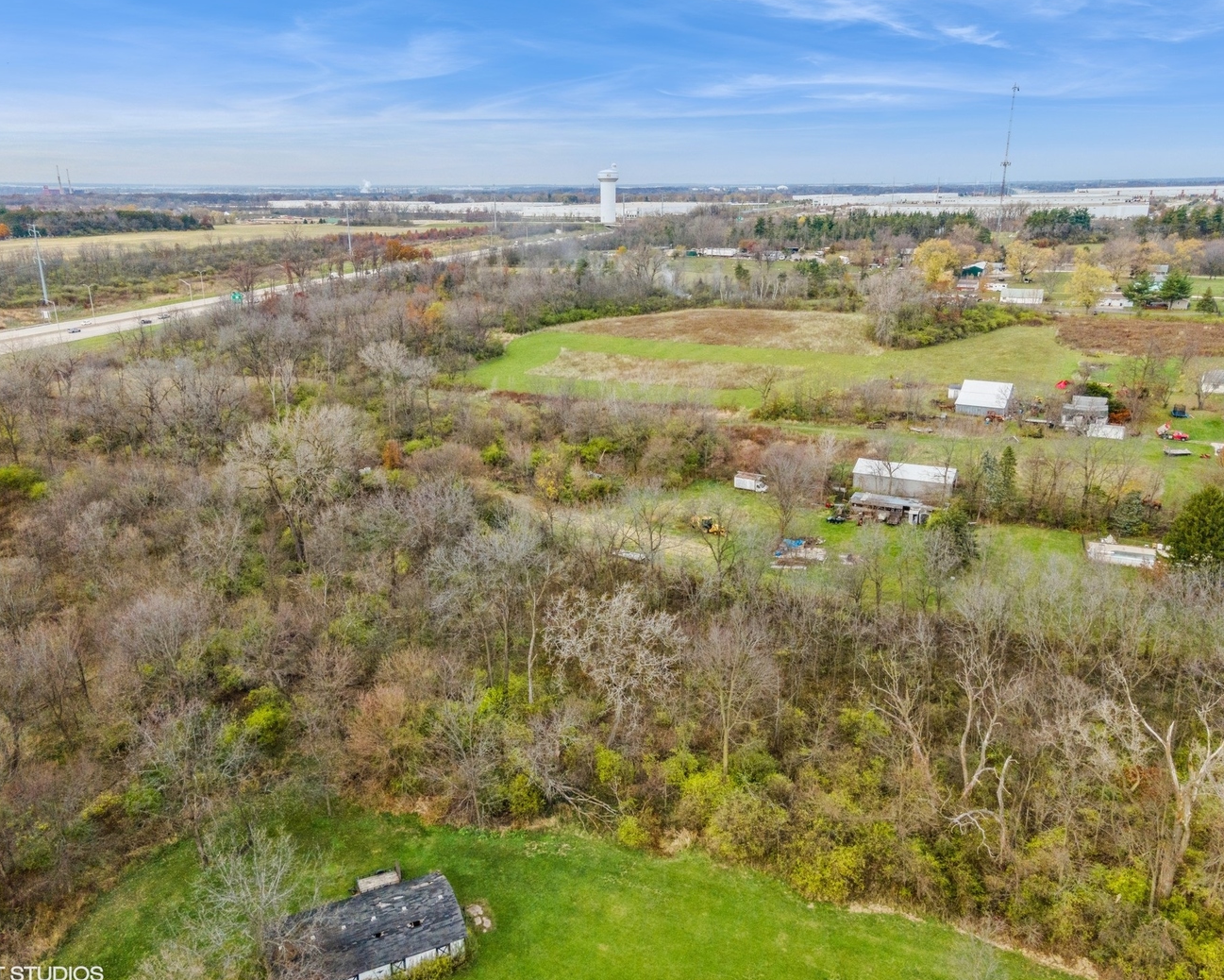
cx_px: 609
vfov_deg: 54.9
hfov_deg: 66.0
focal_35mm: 26
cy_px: 482
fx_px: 942
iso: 400
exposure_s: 1/200
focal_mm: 4.5
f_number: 2.8
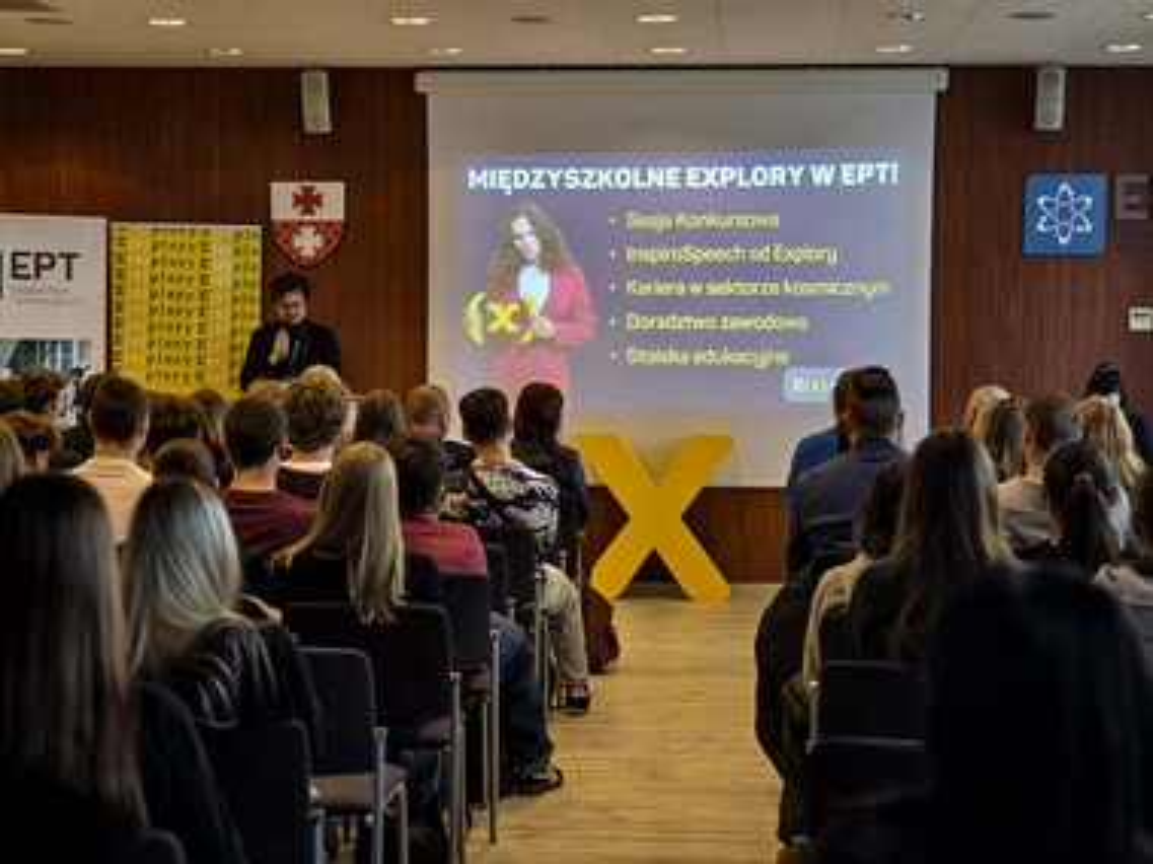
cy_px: 432
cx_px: 576
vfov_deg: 21.3
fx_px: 2298
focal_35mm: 69
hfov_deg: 28.2
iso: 100
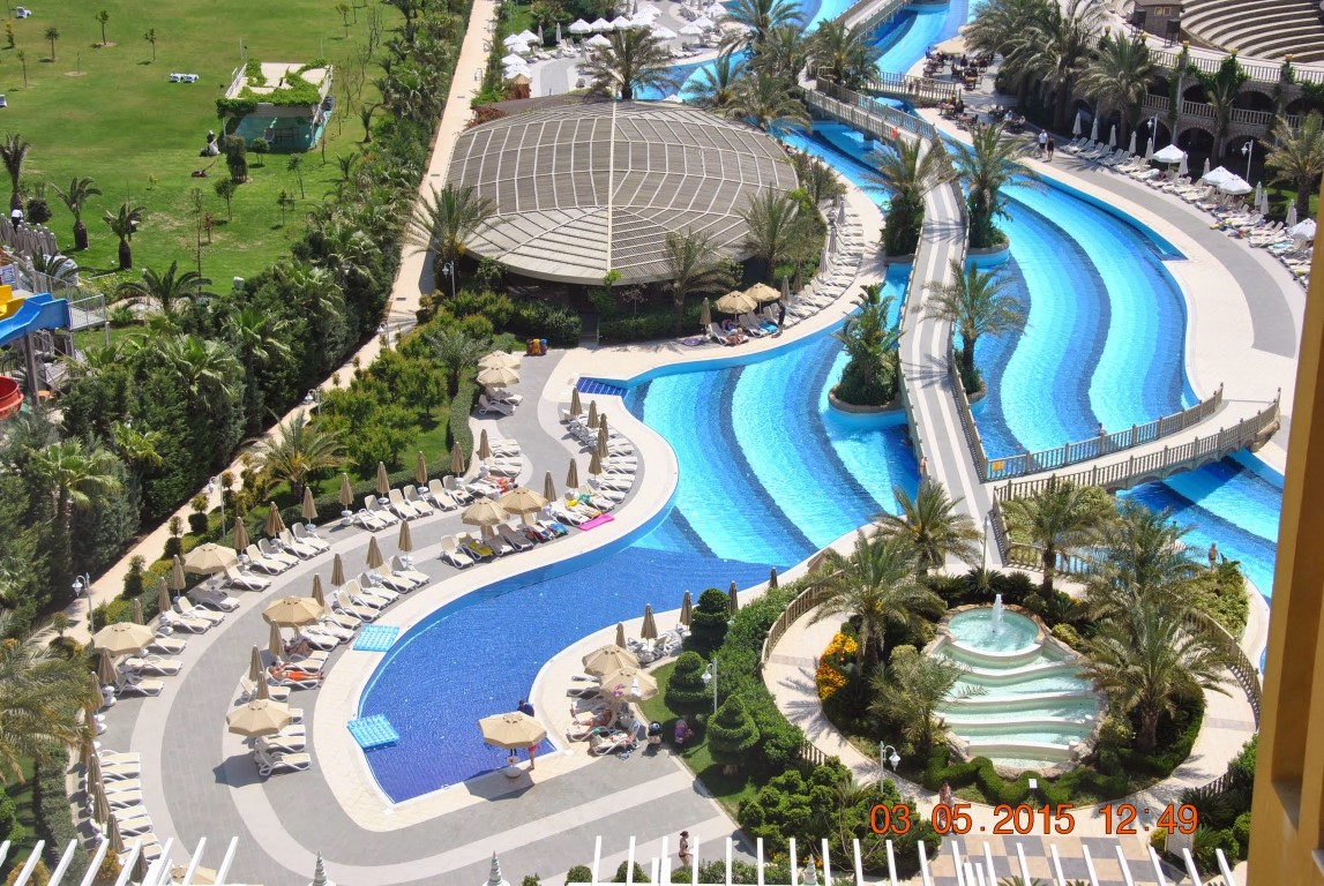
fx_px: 2099
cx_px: 662
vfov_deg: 23.8
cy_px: 443
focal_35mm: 57
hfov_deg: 35.0
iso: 100
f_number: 9
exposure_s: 1/320
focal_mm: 38
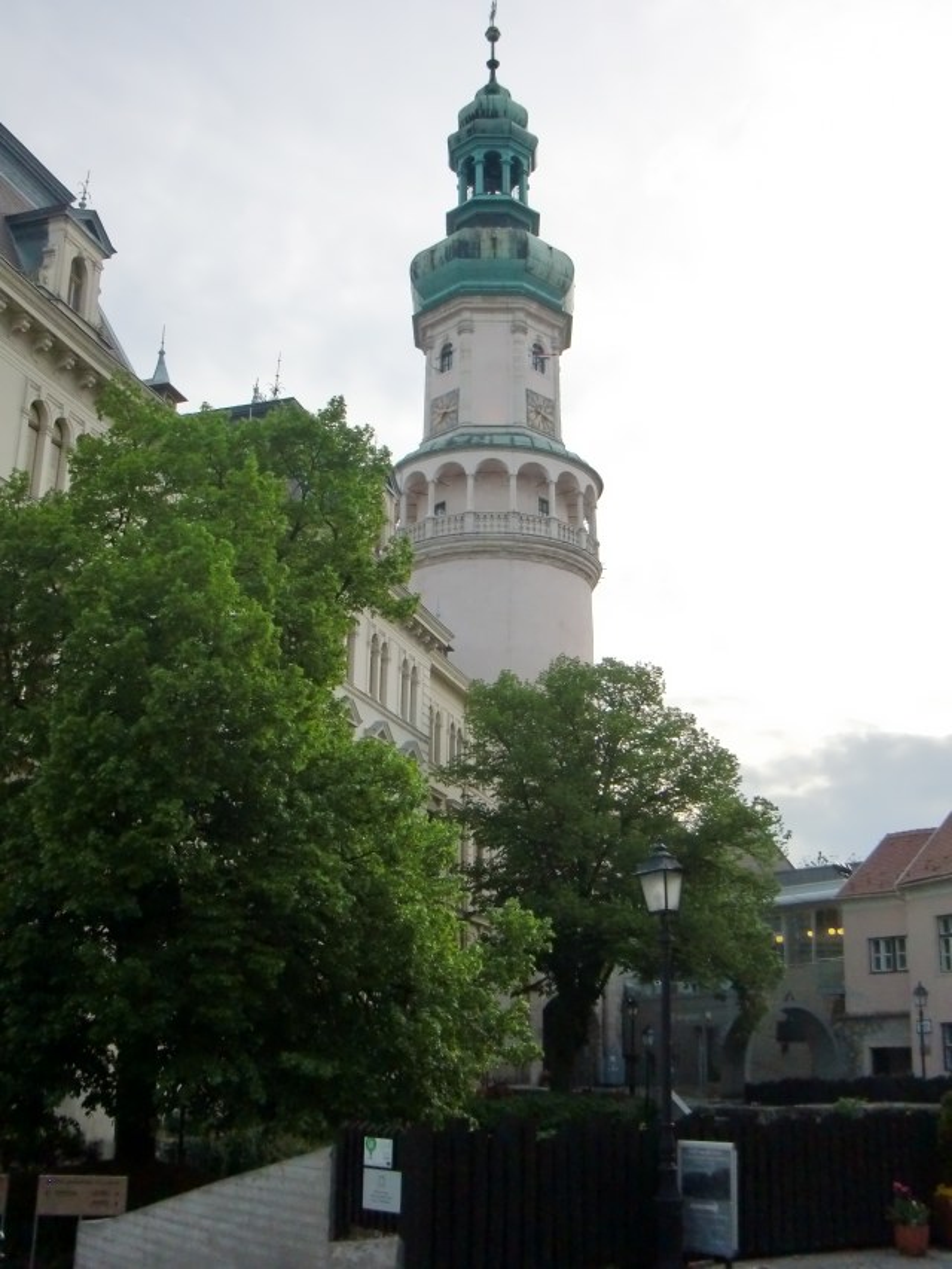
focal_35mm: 38
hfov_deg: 37.7
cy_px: 634
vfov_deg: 49.0
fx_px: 1393
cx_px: 476
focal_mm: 6.66
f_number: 3.9
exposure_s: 1/400
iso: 200
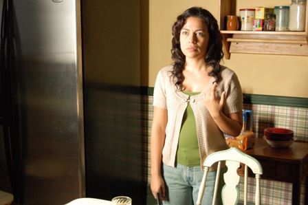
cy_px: 102
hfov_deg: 35.1
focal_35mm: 57
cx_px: 154
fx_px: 487
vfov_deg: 23.7
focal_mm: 38
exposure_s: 1/30
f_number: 4.8
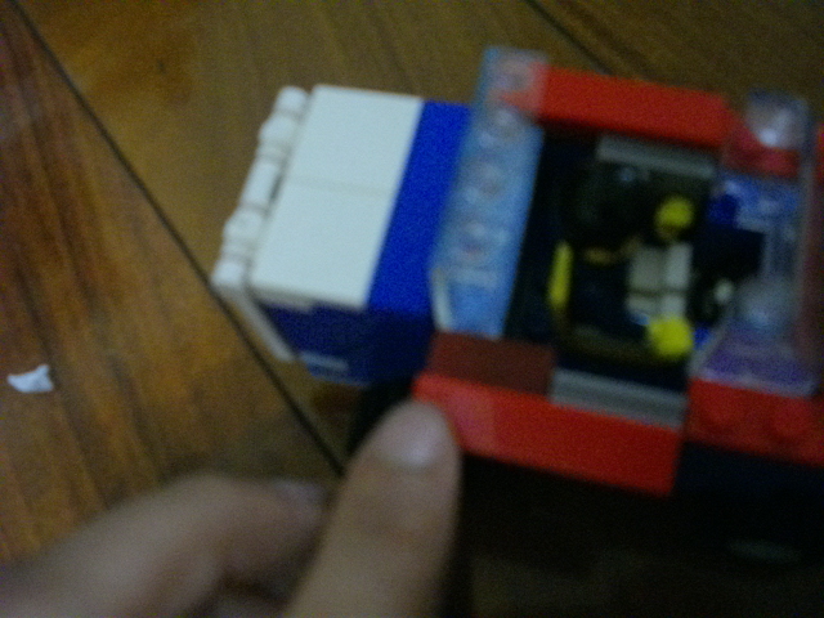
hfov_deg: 50.1
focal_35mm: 37
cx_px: 412
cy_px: 309
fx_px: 881
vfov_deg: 38.7
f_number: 2.8
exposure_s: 1/15
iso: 800
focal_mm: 6.2
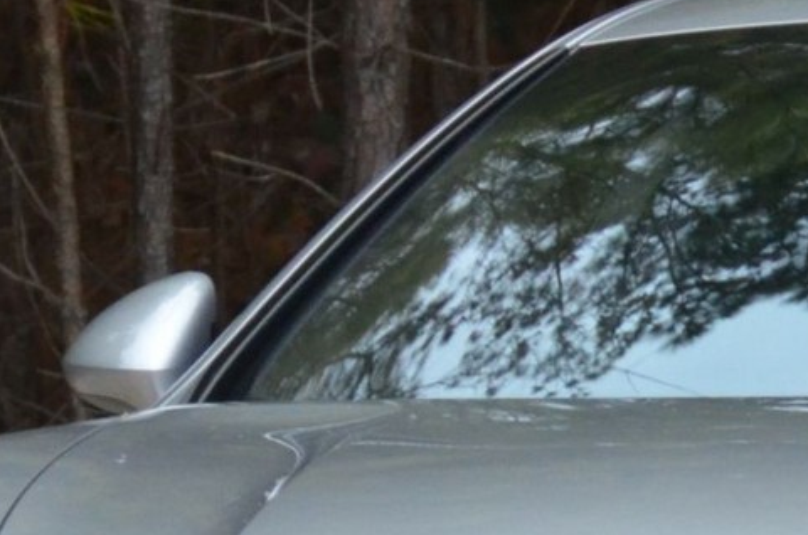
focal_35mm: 1016
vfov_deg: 1.3
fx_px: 22758
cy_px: 639
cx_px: 1066
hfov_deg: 2.0
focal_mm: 130
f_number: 5.6
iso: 1400
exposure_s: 1/500
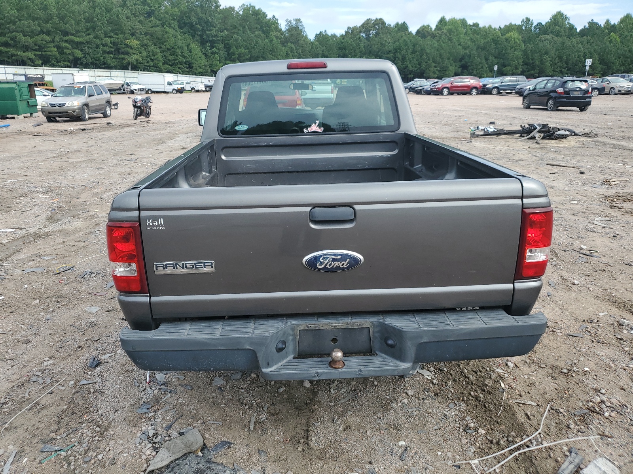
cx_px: 316
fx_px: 475
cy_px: 237
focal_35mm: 26
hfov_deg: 67.3
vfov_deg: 53.1
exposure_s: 1/1429
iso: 50
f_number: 1.5
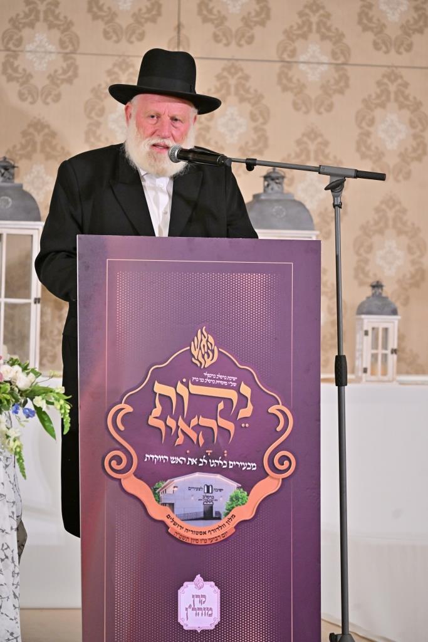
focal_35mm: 110
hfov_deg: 12.5
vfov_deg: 18.6
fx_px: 1961
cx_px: 214
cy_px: 321
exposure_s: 1/200
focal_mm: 110
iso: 1250
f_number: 4
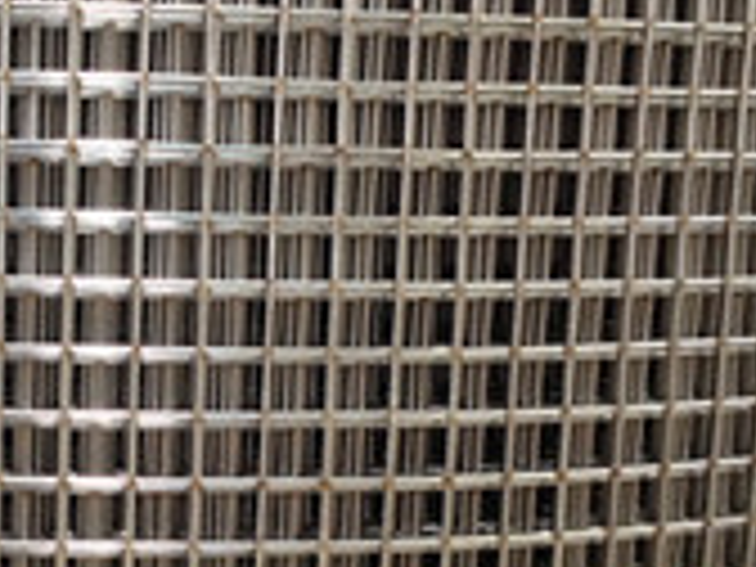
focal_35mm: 104
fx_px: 2271
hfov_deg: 18.7
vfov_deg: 14.1
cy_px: 470
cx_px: 122
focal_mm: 4.28
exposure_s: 1/20
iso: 100
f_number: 2.4
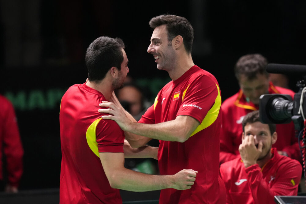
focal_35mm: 400
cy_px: 102
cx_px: 153
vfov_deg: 3.4
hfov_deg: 5.2
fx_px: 3399
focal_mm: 400
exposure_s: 1/2000
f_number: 3.2
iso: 6400
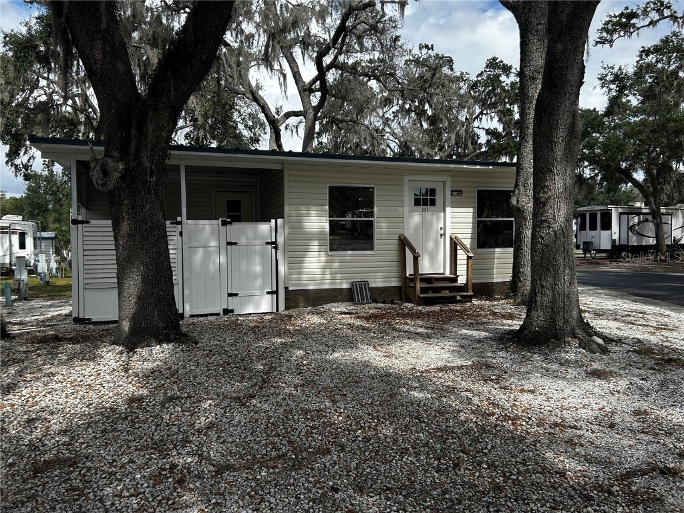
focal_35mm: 26
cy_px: 256
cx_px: 342
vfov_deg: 53.1
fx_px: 514
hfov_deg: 67.3
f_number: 1.5
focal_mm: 5.7
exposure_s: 1/2299
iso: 50
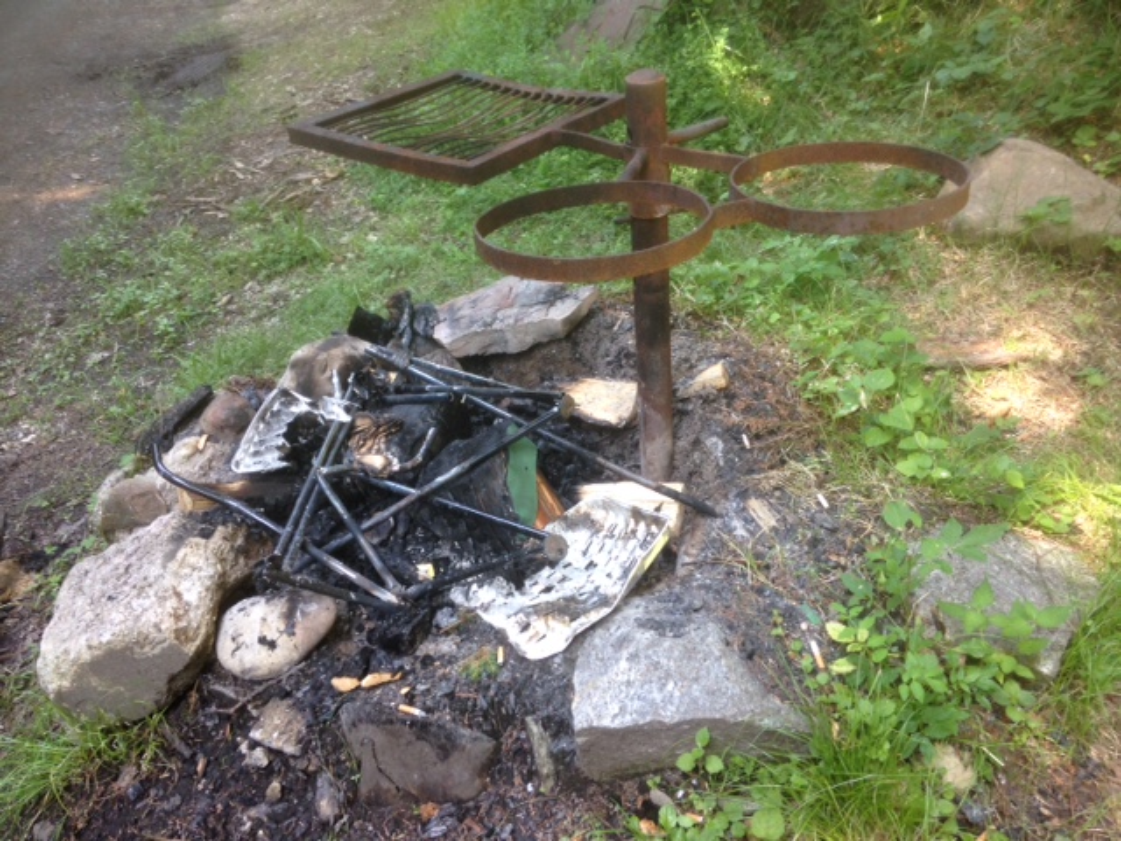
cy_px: 420
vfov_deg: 42.9
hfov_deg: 55.4
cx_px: 560
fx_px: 1069
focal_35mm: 33
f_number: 2.4
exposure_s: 1/40
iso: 50
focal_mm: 4.12
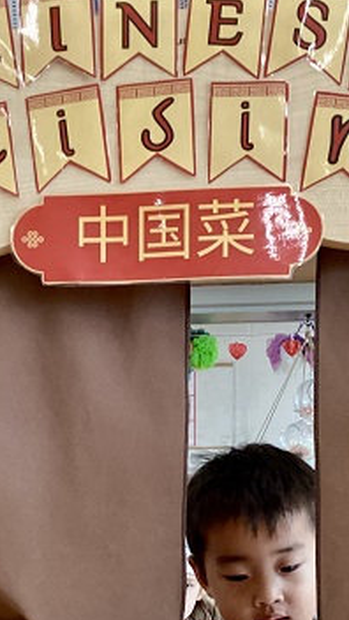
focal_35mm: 64
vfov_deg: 31.4
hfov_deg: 18.8
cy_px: 553
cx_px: 169
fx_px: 1053
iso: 400
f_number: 2.4
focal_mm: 3.3
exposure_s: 1/33
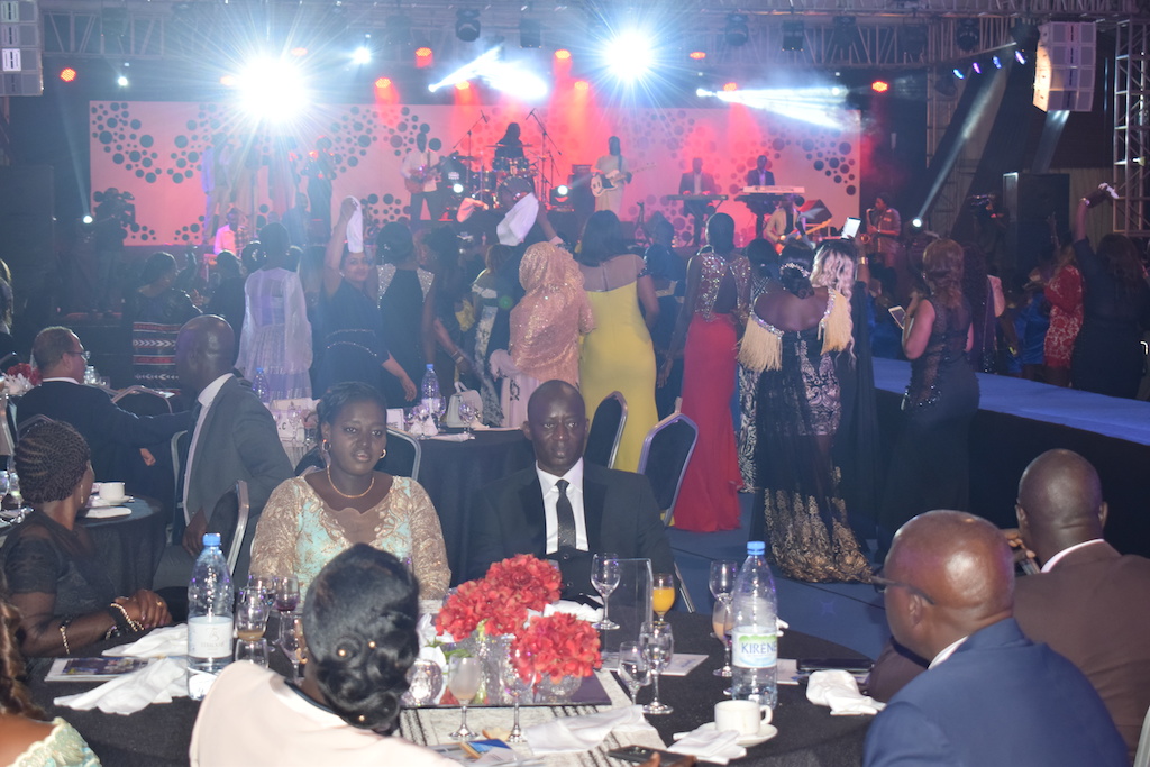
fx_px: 2204
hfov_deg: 29.2
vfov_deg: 19.7
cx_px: 575
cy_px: 384
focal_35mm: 69
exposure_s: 1/80
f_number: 5.6
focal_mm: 46
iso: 640
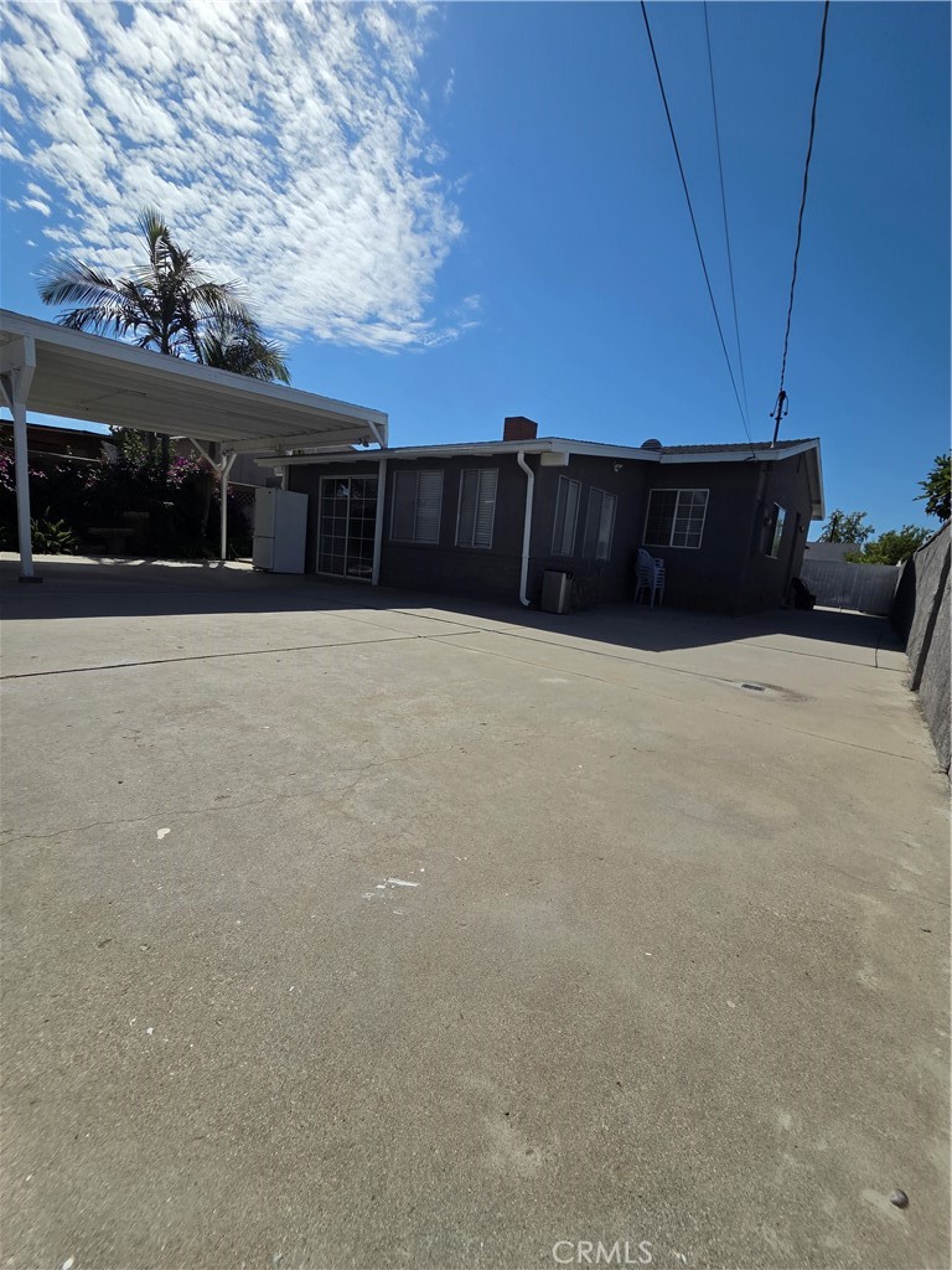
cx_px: 476
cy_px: 635
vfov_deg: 106.2
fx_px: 477
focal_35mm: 13
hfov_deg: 89.9
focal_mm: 2.2
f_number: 2.2
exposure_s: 1/5883
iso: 50
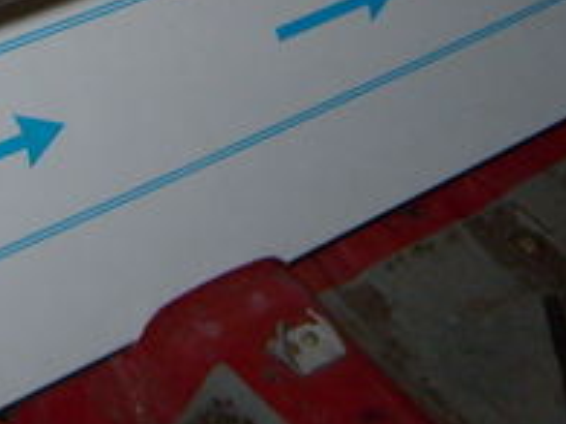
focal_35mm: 115
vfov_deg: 12.3
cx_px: 206
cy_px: -180
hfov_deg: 17.1
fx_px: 1879
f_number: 2.8
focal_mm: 5.8
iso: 100
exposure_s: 1/45
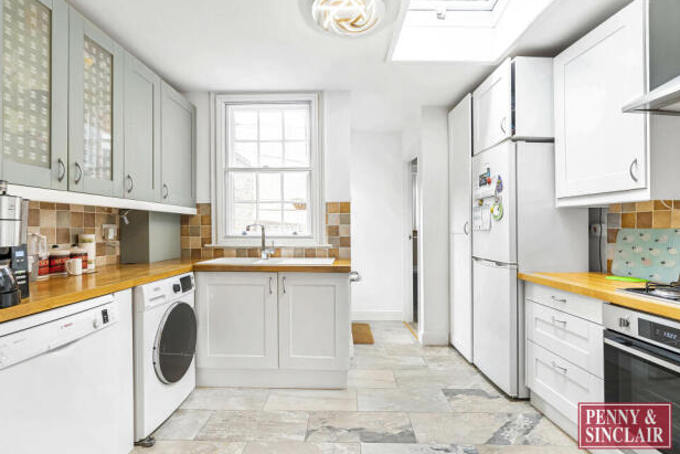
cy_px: 227
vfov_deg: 70.5
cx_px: 339
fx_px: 321
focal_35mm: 17
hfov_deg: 93.3
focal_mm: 16
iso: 1000
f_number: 8
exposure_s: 1/60
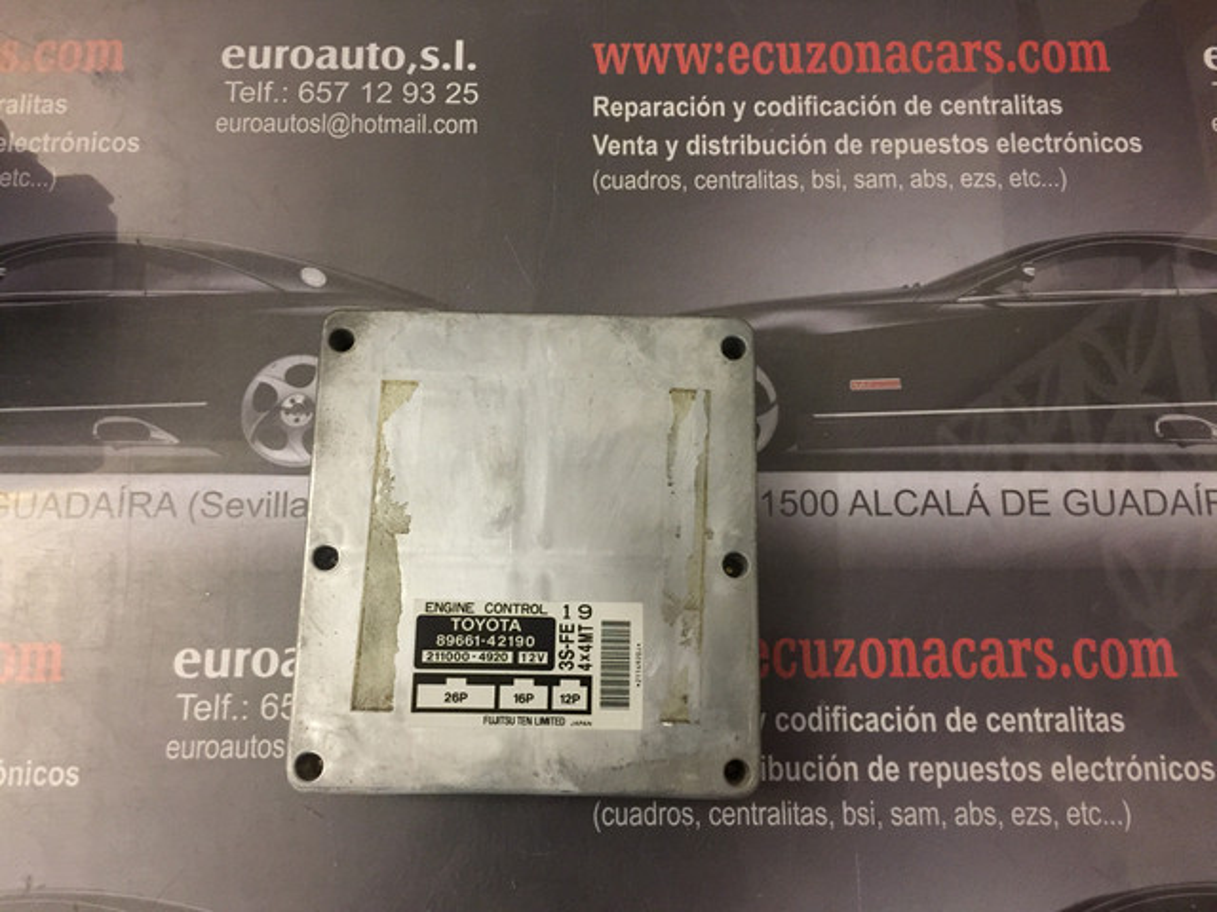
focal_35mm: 29
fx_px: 1020
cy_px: 456
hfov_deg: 61.7
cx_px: 608
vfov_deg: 48.2
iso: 160
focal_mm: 4.15
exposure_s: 1/8
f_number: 2.2
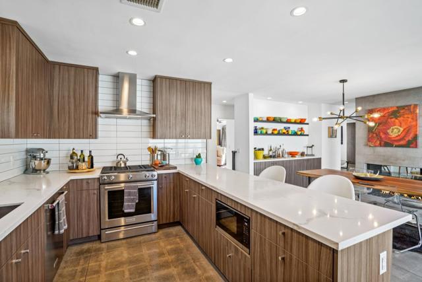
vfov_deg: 73.8
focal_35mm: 16
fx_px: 188
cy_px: 141
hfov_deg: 96.7
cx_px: 211
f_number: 8
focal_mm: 16
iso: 250
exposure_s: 1/30
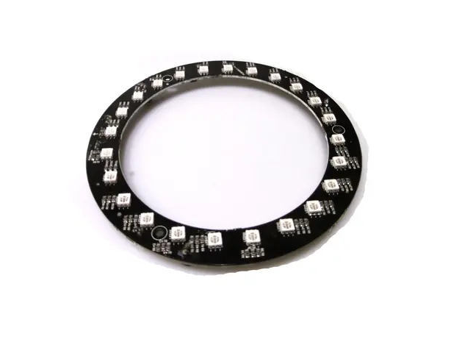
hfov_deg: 69.4
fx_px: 326
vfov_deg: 54.9
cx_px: 221
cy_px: 168
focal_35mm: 25
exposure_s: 1/160
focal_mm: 4.3
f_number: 3.1
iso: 100
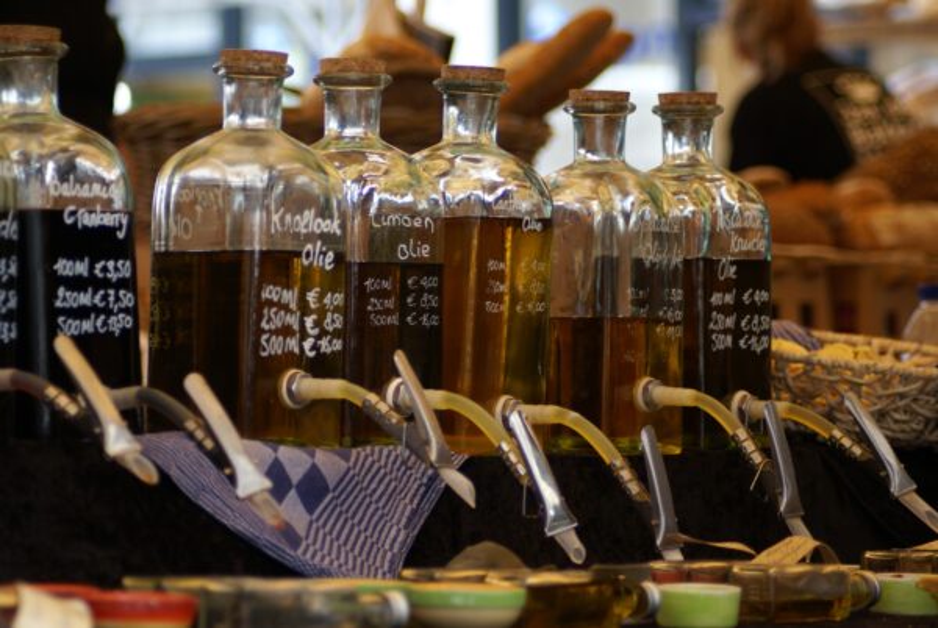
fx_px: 3523
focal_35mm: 135
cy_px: 314
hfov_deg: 15.2
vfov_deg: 10.2
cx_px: 469
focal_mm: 90
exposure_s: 1/160
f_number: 4
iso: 160
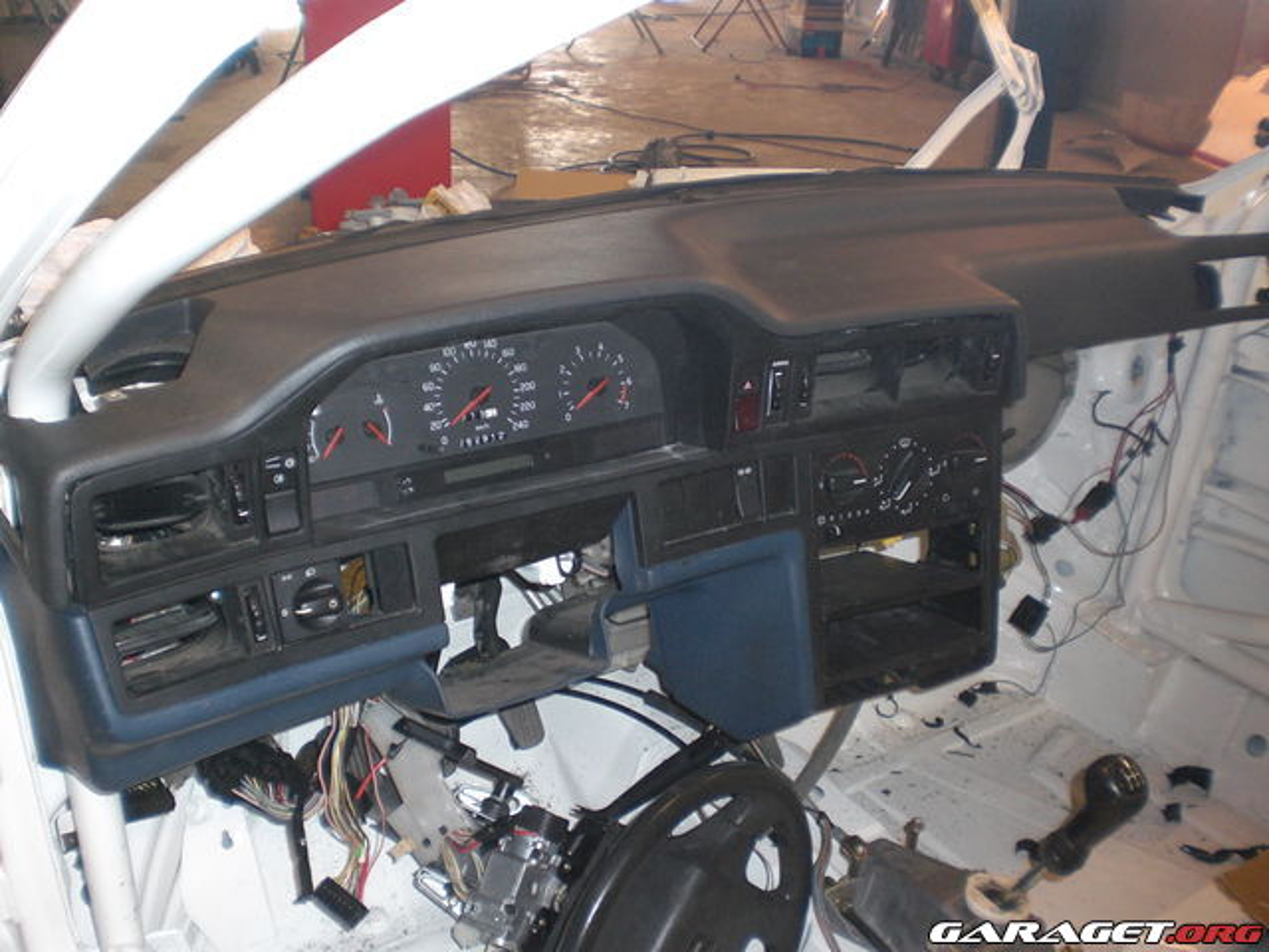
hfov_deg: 51.4
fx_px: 1320
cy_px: 476
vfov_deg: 39.7
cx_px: 634
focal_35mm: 36
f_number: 3.1
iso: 200
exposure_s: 1/60
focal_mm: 6.3
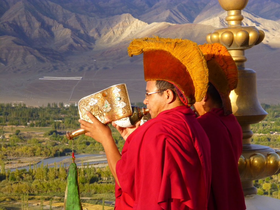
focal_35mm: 120
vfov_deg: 12.3
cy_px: 105
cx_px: 140
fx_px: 971
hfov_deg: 16.4
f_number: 6.4
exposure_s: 1/125
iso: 160
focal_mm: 21.5
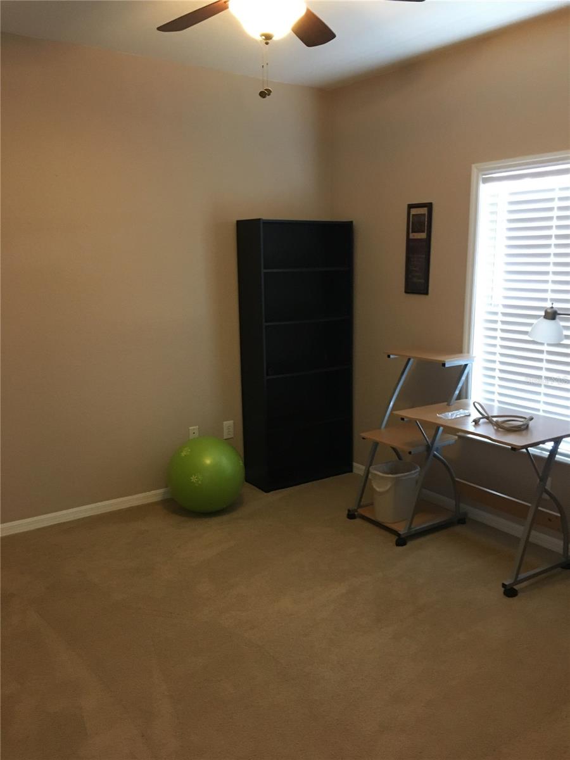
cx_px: 285
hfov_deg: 48.2
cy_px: 380
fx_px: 637
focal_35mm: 29
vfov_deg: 61.7
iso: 200
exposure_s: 1/15
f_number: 2.2
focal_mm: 4.15
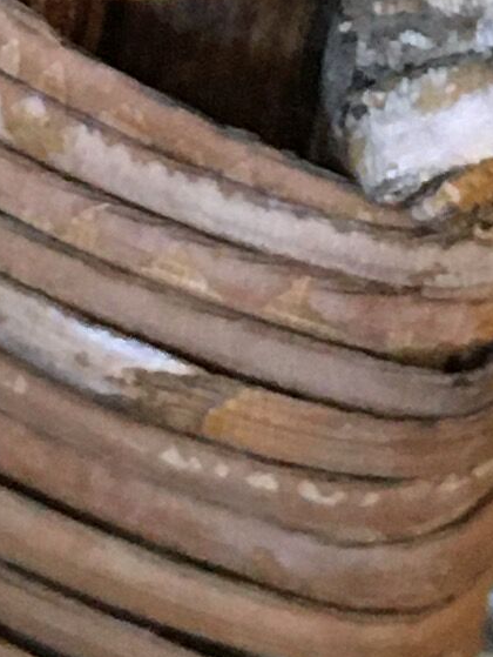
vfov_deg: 8.6
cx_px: 374
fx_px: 3964
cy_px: -946
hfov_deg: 7.1
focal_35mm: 209
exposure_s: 1/33
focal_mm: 4.15
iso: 200
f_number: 2.2
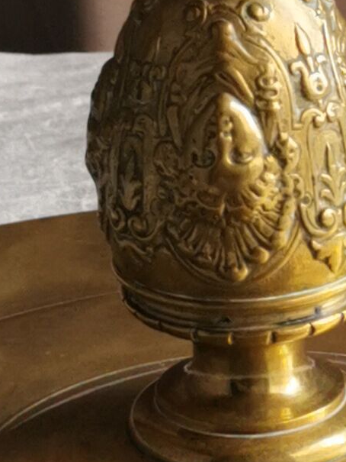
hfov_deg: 7.0
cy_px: 124
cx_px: 264
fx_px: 2811
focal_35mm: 211
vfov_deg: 9.4
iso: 100
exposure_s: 1/100
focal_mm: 5.58
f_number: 1.8
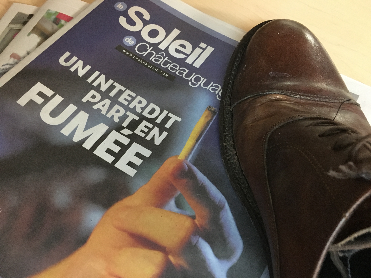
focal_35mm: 29
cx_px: 186
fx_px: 311
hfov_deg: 61.7
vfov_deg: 48.2
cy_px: 139
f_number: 2.2
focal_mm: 4.15
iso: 250
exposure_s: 1/15
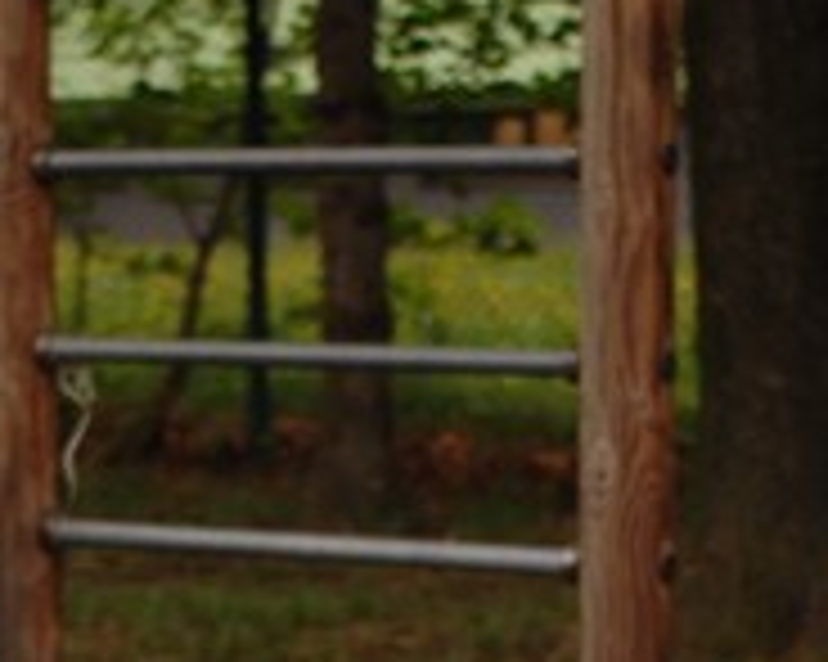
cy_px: 1052
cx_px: 216
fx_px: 4188
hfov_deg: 11.3
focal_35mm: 171
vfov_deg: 8.8
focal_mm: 28
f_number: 2.8
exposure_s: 1/500
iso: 200
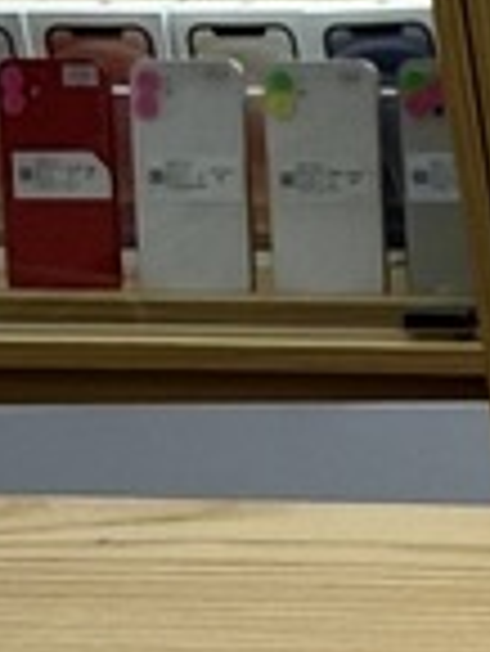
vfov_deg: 12.8
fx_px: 2808
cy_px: 854
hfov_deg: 8.6
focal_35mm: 149
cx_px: 1396
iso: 50
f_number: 2.2
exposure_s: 1/120
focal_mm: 2.22
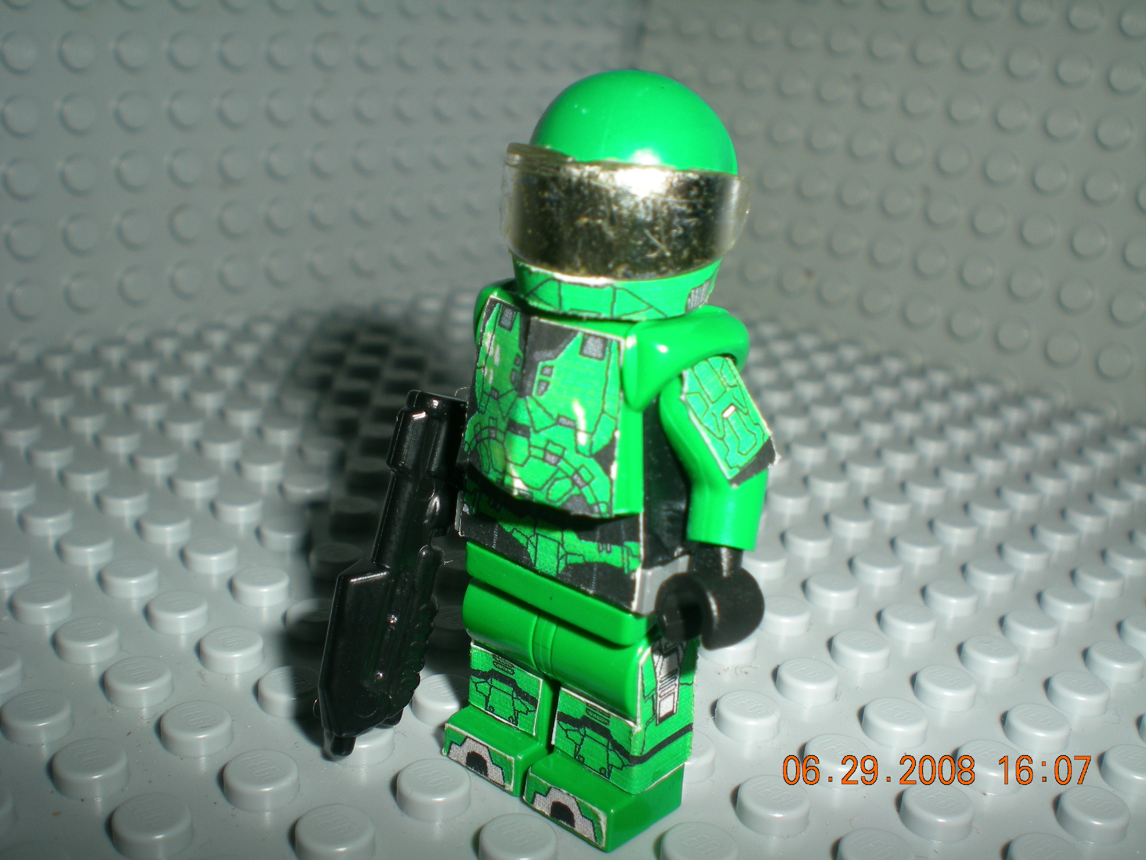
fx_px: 1258
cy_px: 430
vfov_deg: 37.7
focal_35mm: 38
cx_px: 573
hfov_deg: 49.0
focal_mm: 6.3
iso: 50
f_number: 4.6
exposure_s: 1/60
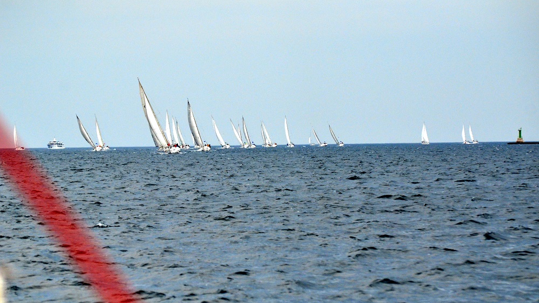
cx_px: 269
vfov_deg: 4.7
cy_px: 166
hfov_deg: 8.3
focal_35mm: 260
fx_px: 3709
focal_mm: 165
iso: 1400
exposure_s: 1/8000
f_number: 5.6
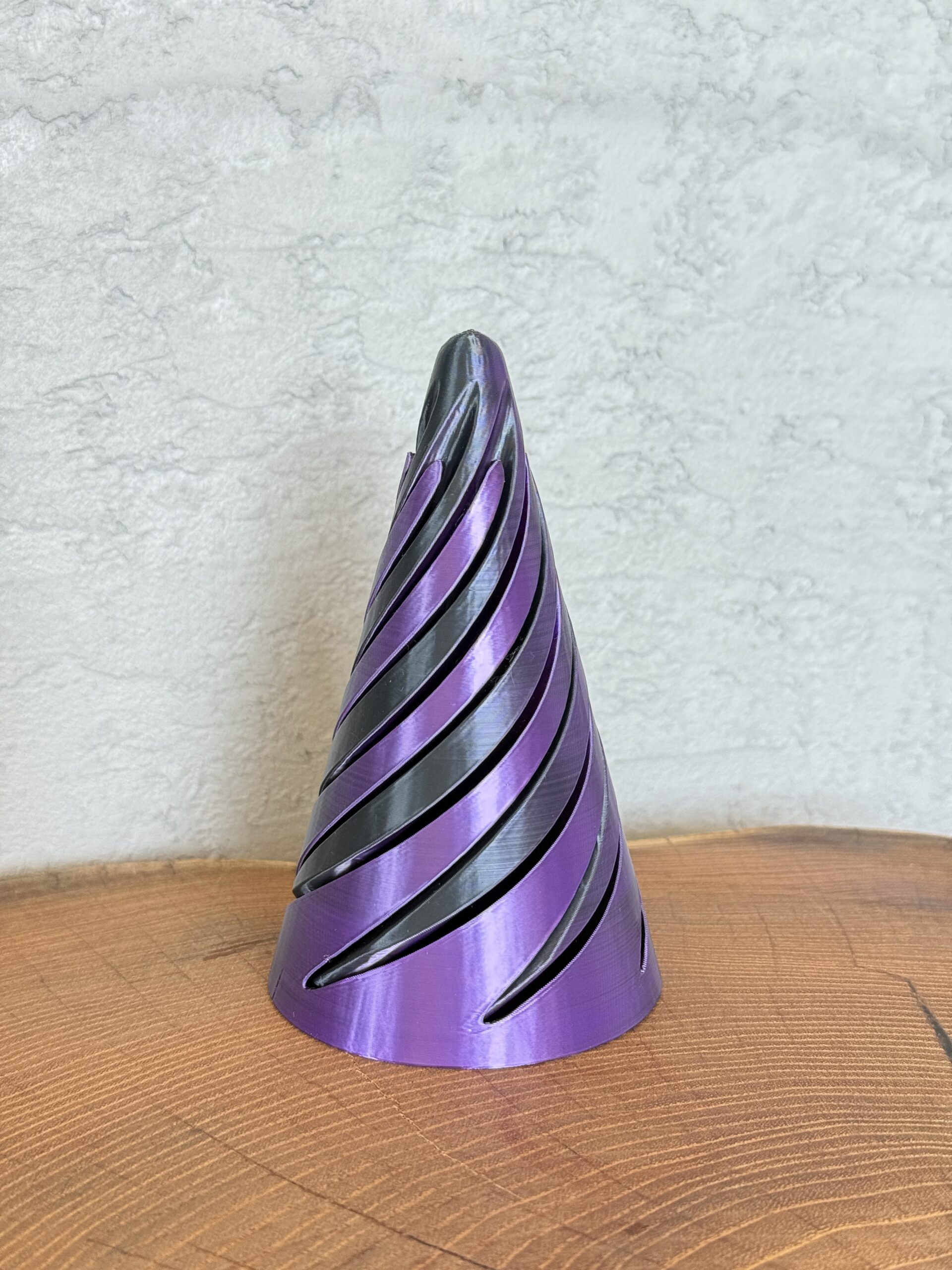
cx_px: 476
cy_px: 635
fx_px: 1760
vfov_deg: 39.7
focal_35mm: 48
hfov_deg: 30.3
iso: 400
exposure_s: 1/40
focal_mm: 6.76
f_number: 1.78
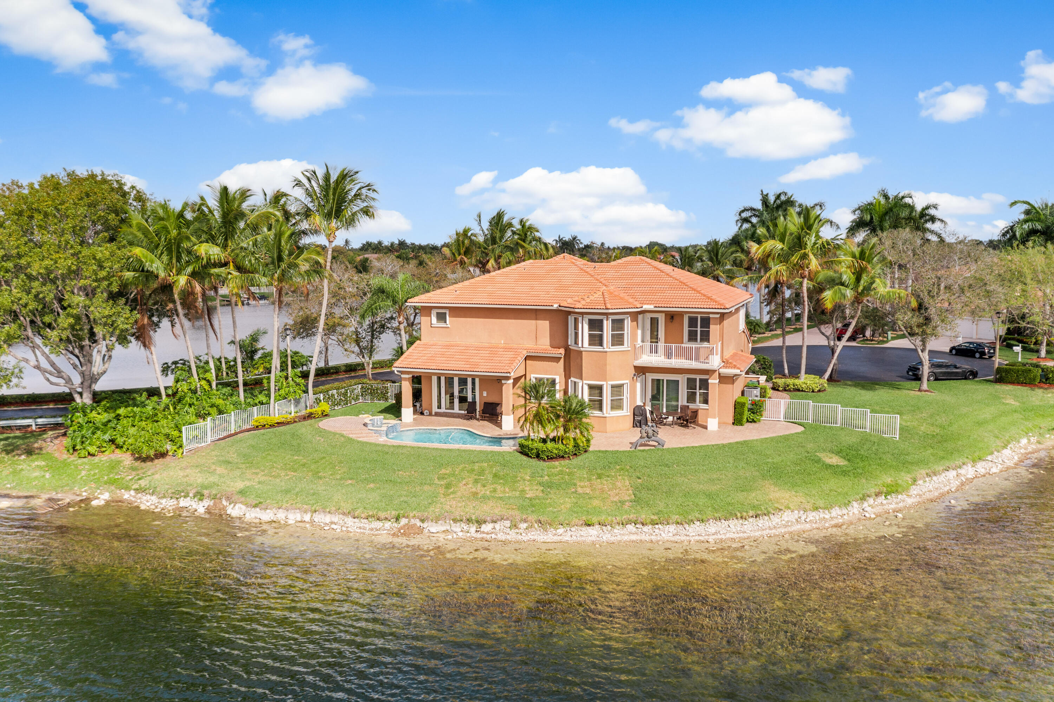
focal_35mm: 28
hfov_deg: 65.5
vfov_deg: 46.4
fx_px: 819
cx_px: 527
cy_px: 351
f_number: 3.5
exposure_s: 1/1250
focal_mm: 10.26
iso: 200
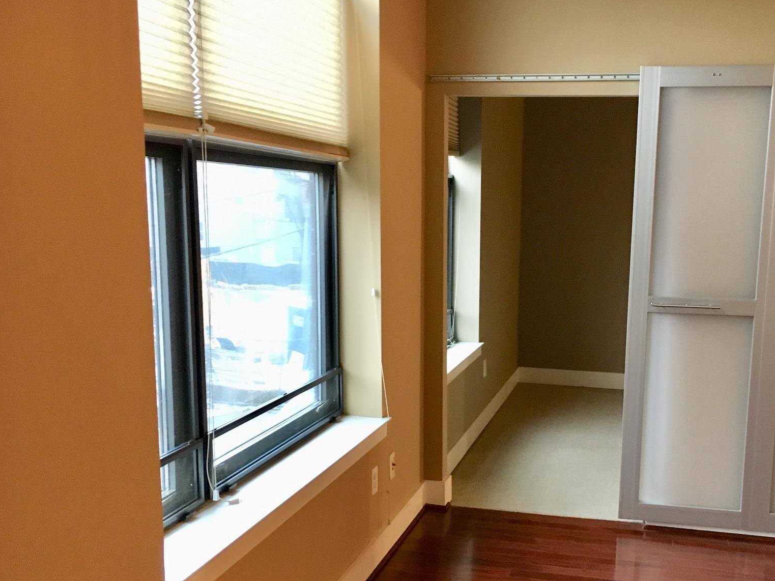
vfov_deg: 36.6
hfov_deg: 47.4
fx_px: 873
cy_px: 356
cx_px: 484
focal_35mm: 39
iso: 200
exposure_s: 1/20
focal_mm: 4.15
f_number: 2.2
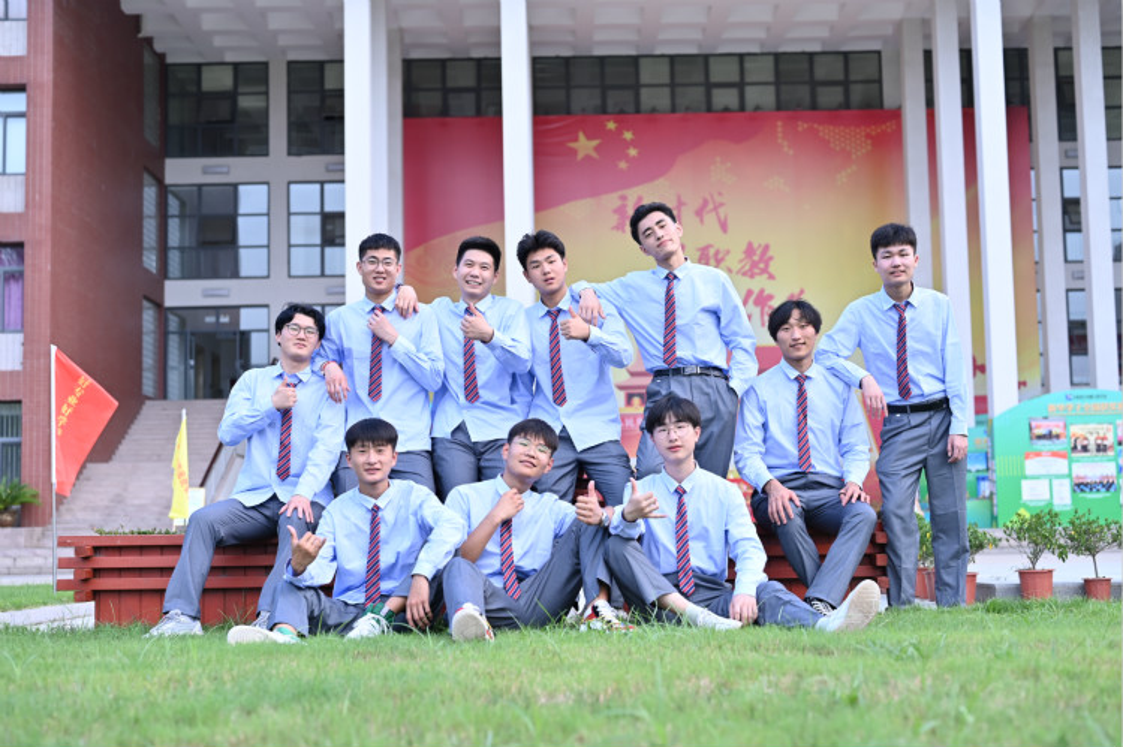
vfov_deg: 27.0
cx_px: 562
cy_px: 374
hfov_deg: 39.6
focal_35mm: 50
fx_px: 1559
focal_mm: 50
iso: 250
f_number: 3.2
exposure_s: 1/200
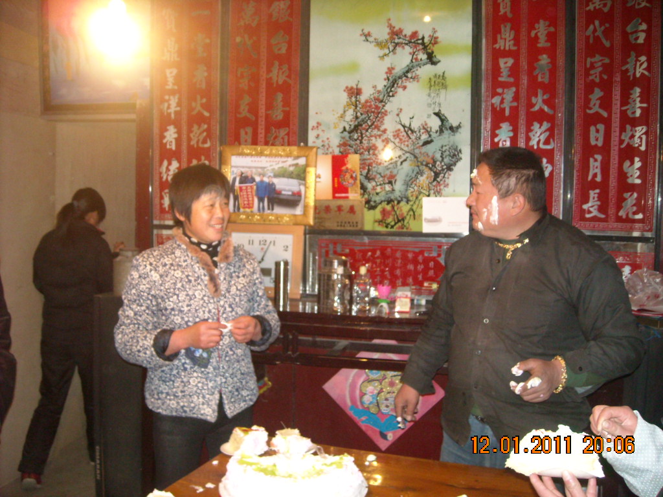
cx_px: 332
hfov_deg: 52.6
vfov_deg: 40.7
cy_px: 248
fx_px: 670
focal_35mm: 35
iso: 400
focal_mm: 5.7
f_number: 2.8
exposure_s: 1/60
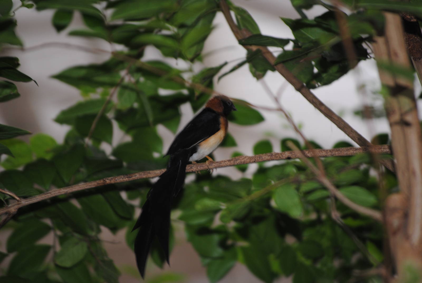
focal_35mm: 300
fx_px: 3521
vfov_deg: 4.6
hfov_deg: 6.9
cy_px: 142
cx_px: 211
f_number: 5.6
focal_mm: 200
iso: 200
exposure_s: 1/60
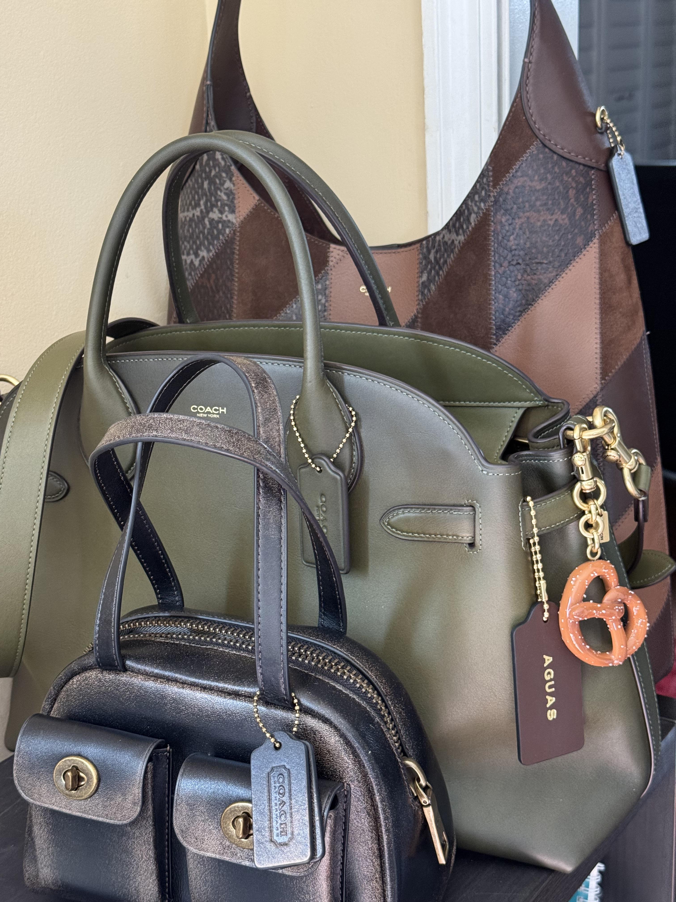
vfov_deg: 39.7
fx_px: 1250
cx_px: 338
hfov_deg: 30.3
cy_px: 451
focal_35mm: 48
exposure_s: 1/40
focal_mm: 6.76
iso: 250
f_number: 1.78
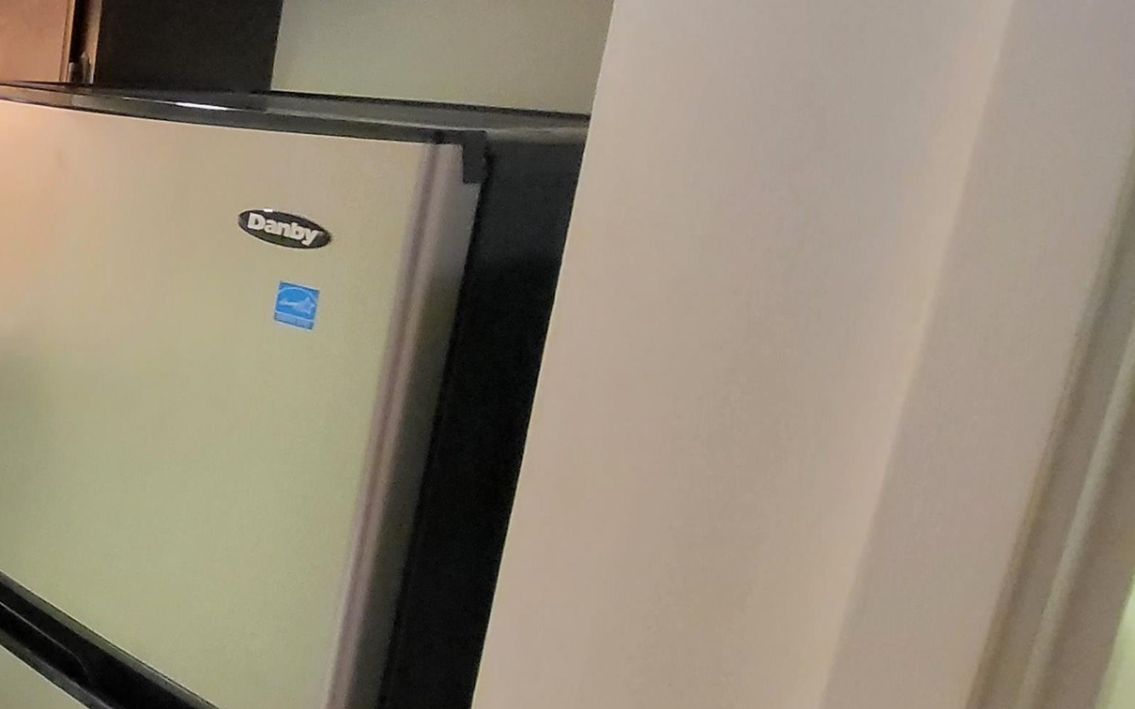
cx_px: -298
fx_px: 1083
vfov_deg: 36.0
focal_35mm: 35
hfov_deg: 37.5
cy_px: 254
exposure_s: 1/24
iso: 1600
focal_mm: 1.74
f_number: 2.2
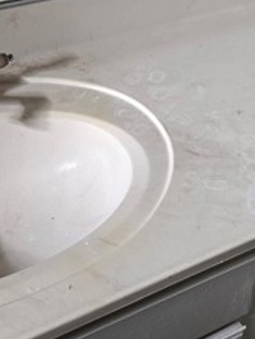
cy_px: 88
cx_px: 138
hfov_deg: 22.6
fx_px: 637
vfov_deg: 29.4
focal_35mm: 65
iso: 125
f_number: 1.8
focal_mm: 5.4
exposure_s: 1/180
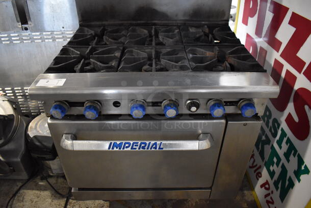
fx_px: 233
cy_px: 104
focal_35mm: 27
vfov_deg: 48.0
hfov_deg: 67.3
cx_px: 156
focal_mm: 18
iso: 5000
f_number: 3.5
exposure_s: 1/125
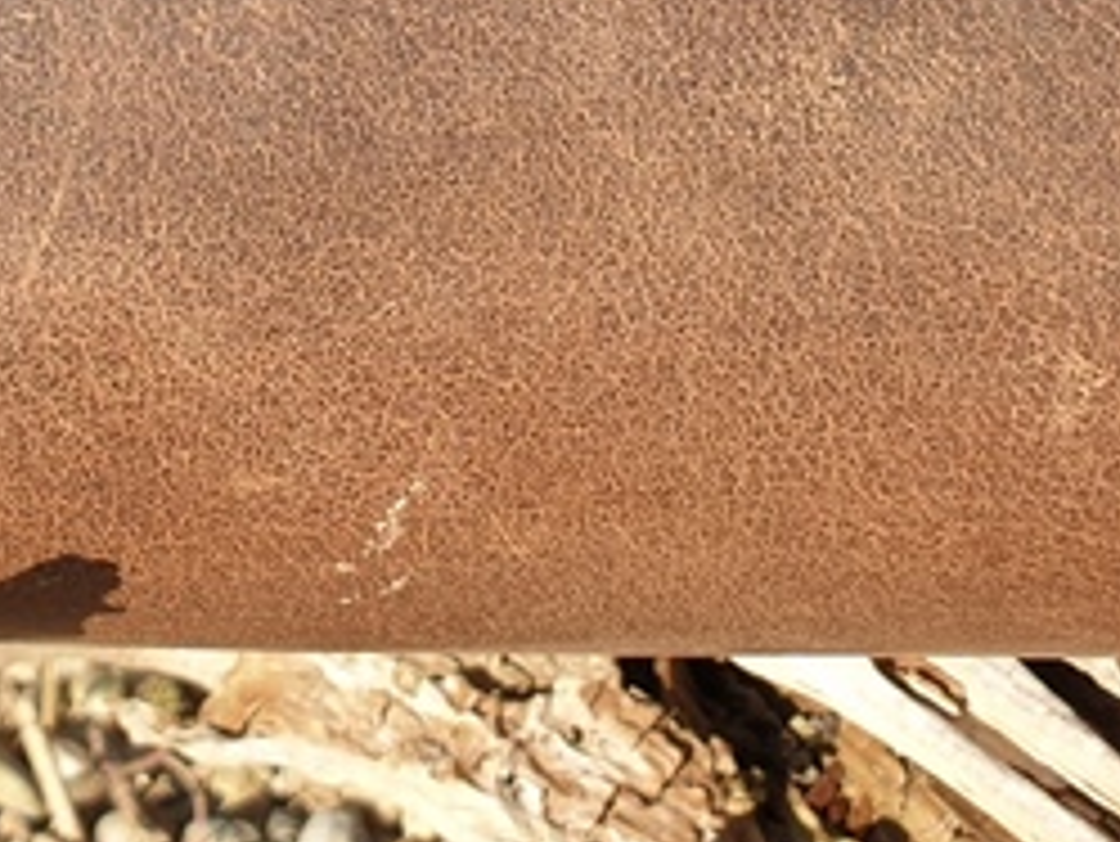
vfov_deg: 13.0
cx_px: 36
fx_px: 3464
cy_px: -500
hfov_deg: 18.0
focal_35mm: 107
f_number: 2.4
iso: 50
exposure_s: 1/538
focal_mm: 4.3
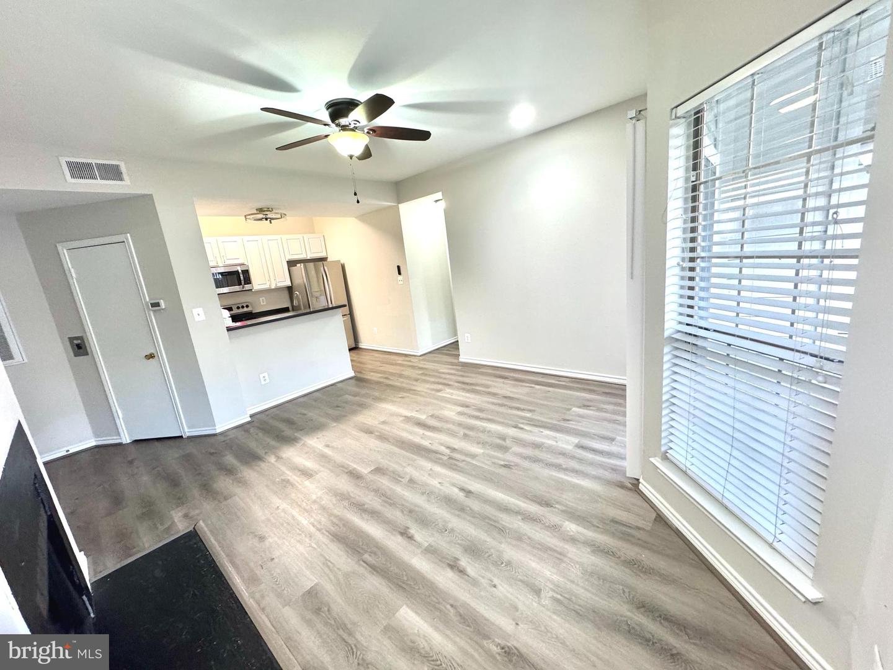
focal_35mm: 14
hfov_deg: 102.1
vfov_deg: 85.7
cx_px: 446
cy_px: 335
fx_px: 361
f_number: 2.2
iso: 250
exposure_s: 1/120
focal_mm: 2.22
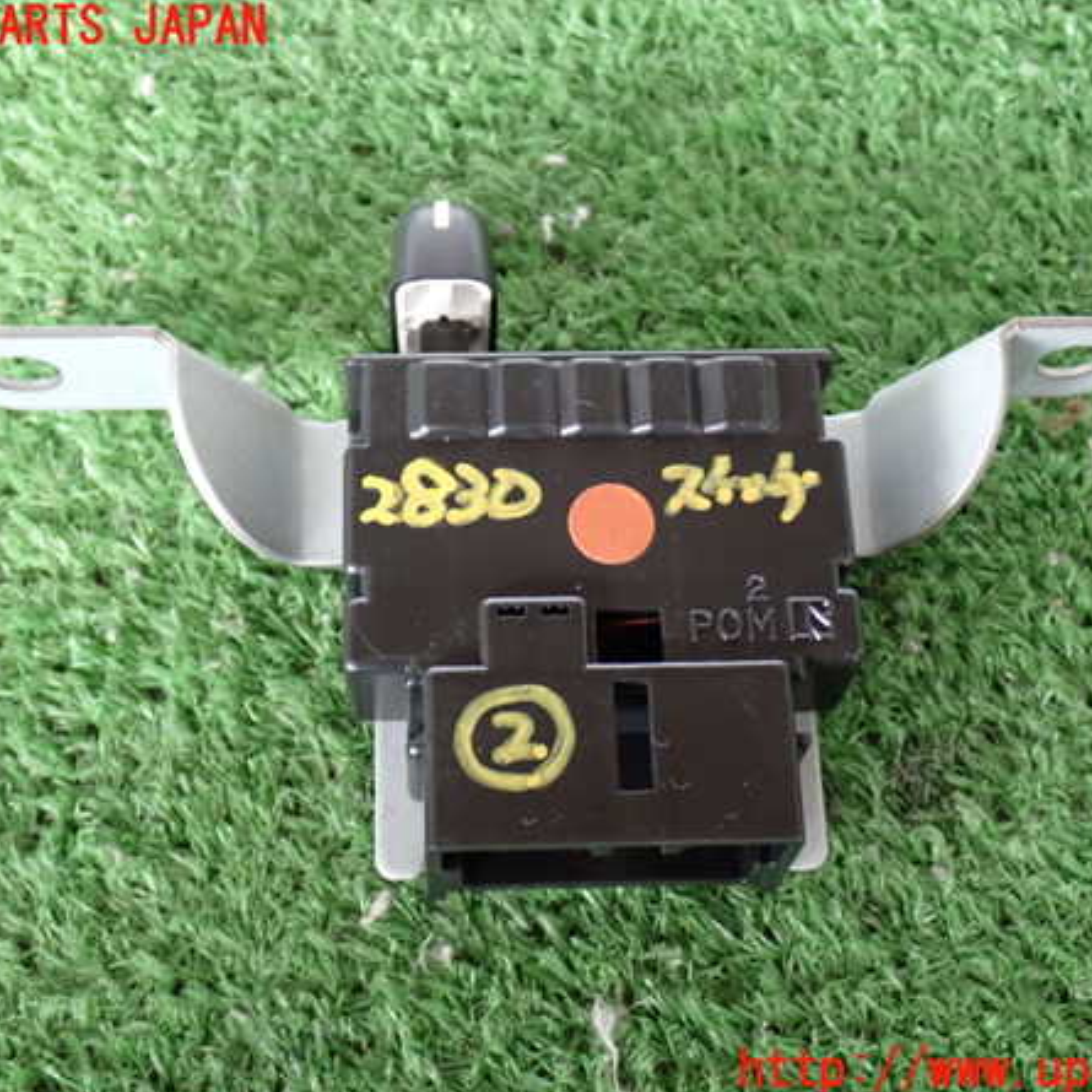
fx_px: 1999
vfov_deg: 30.6
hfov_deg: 30.6
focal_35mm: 56
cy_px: 550
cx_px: 557
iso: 640
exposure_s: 1/50
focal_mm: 8.4
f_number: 3.1
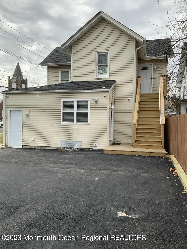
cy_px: 124
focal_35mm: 29
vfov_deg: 61.7
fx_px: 209
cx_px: 94
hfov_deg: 48.2
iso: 16
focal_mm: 3
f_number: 1.8
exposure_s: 1/514
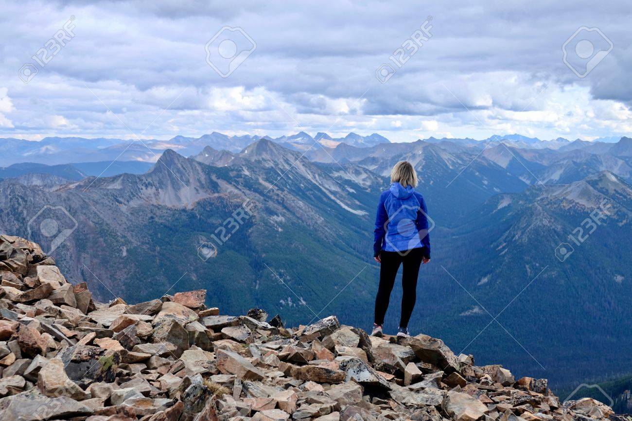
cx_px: 316
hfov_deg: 48.5
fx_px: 702
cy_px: 210
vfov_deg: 33.4
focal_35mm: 40
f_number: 5.6
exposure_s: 1/300
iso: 400
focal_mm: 26.6
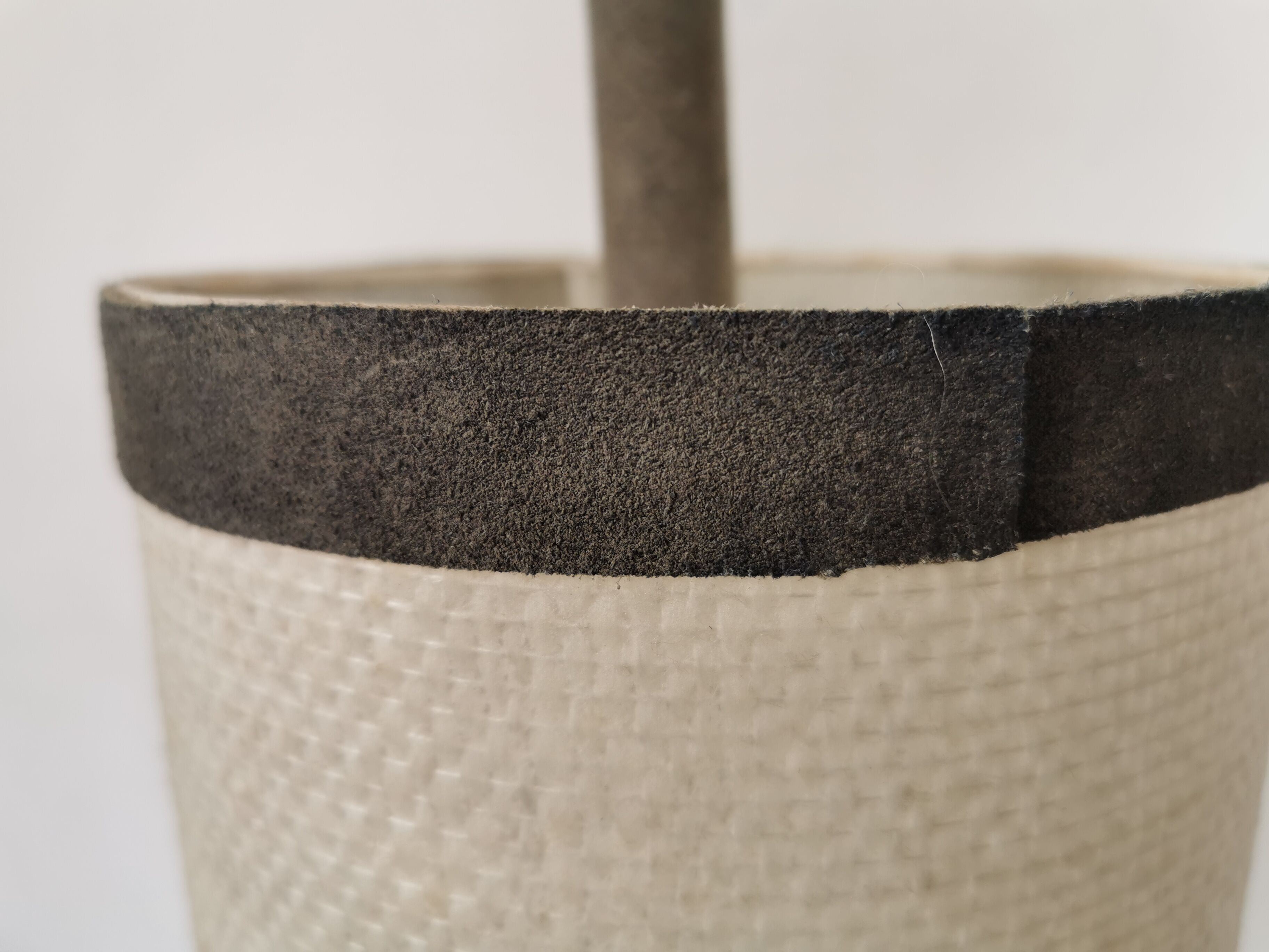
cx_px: 634
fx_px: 990
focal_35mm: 27
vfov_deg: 51.4
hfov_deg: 65.3
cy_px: 476
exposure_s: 1/100
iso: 64
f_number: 1.6
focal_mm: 5.56
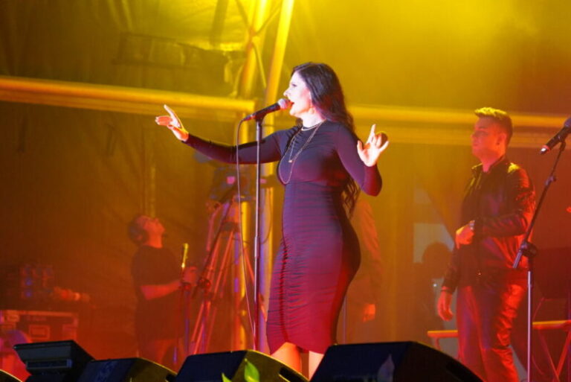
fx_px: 2253
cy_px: 191
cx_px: 286
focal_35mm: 142
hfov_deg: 14.4
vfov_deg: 9.7
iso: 8000
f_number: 4
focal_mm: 95
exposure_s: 1/160
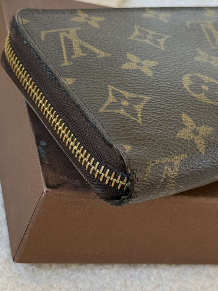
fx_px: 663
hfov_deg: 18.7
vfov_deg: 24.7
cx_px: 115
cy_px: 140
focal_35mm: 79
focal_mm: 6.76
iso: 80
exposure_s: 1/100
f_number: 1.78
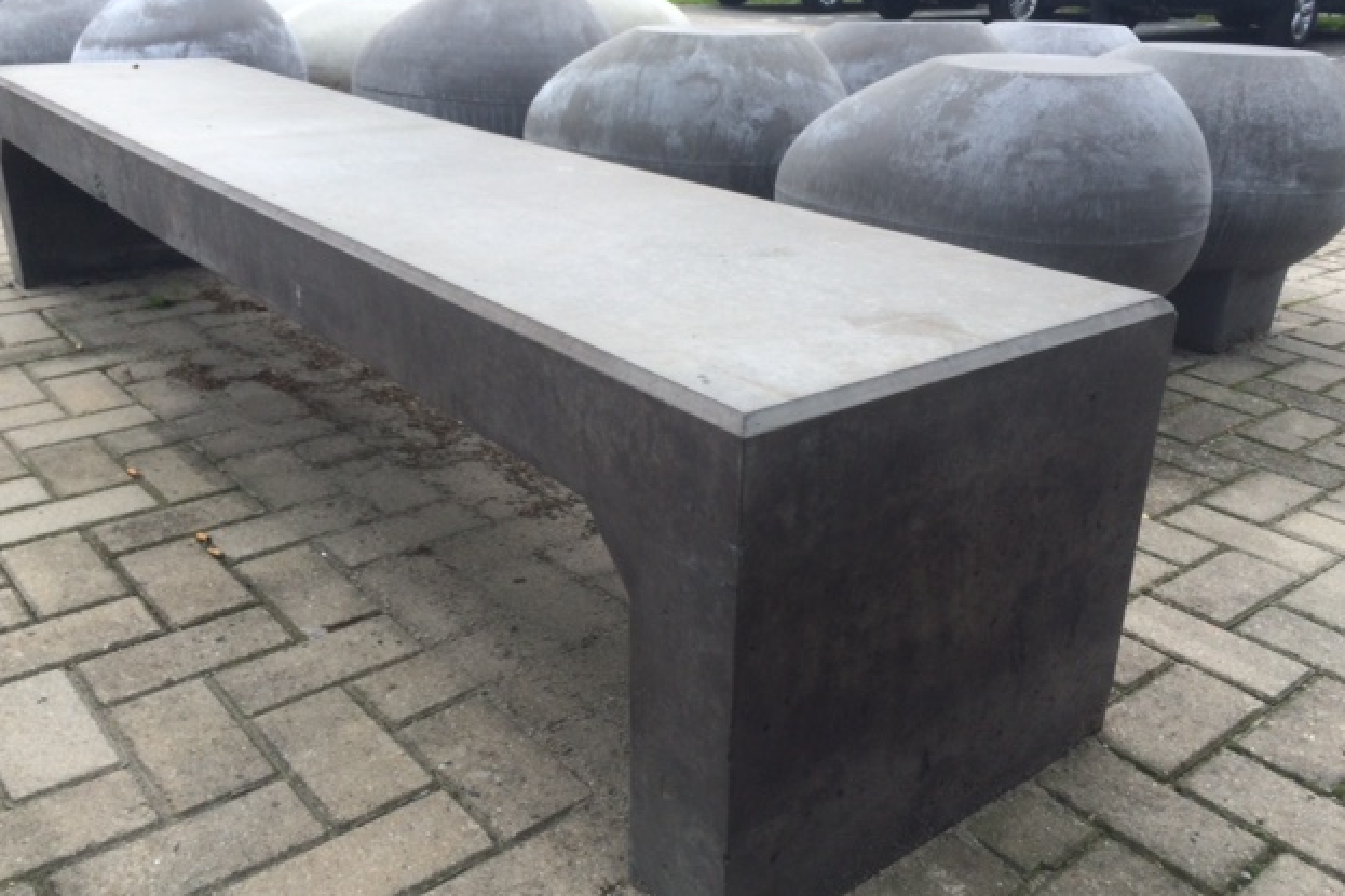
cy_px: 417
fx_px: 1158
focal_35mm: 31
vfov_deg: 42.3
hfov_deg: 60.3
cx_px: 680
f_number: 2.2
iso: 32
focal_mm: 4.15
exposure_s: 1/554
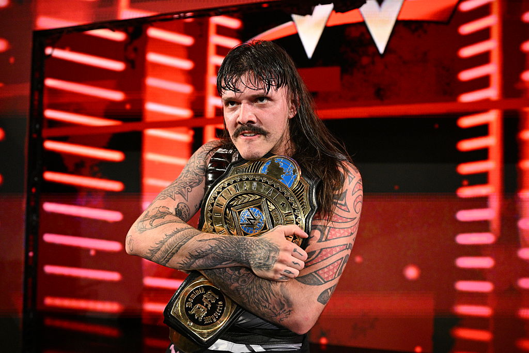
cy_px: 176
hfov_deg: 64.5
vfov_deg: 45.7
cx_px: 264
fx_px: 419
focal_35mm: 28
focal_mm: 28.5
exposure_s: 1/800
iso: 6400
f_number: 2.8
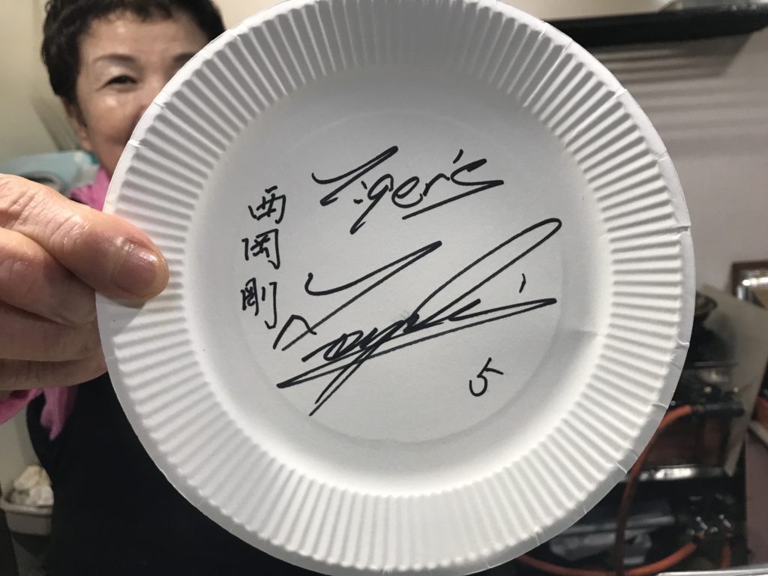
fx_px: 621
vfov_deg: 49.7
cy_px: 288
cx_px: 384
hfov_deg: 63.4
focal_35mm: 28
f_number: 1.8
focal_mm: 3.99
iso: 25
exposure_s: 1/40
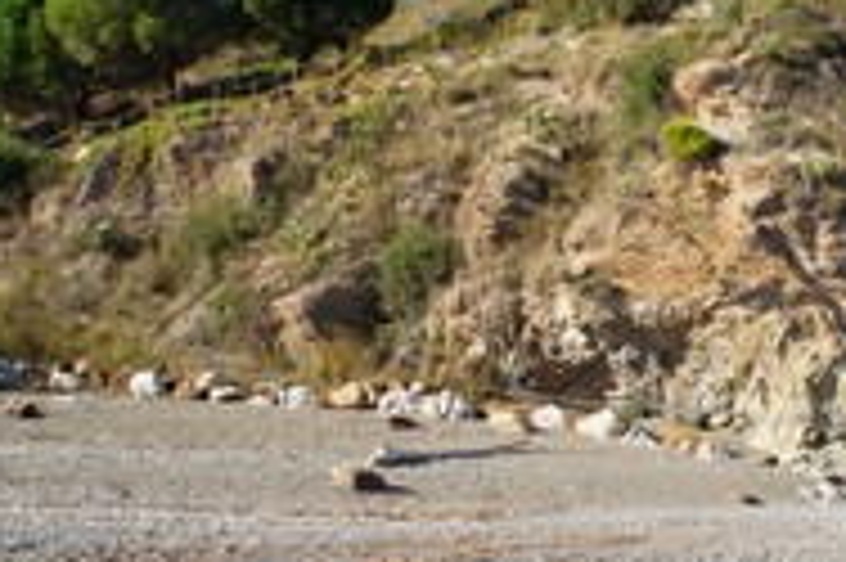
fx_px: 1550
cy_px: 236
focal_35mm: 66
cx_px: 792
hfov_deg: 29.1
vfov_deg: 20.6
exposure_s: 1/80
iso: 100
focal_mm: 18
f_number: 11
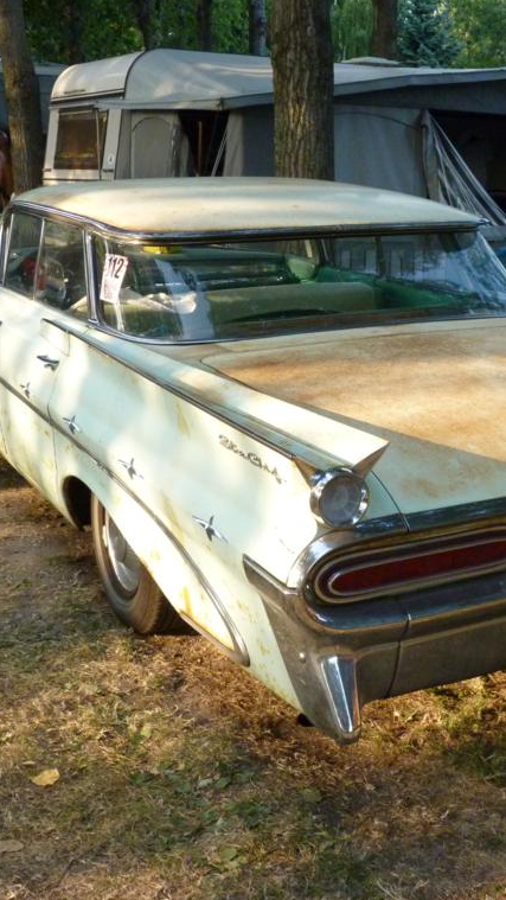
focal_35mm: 50
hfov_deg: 23.7
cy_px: 452
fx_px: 1192
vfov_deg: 41.3
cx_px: 391
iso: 400
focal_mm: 6.1
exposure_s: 1/500
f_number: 3
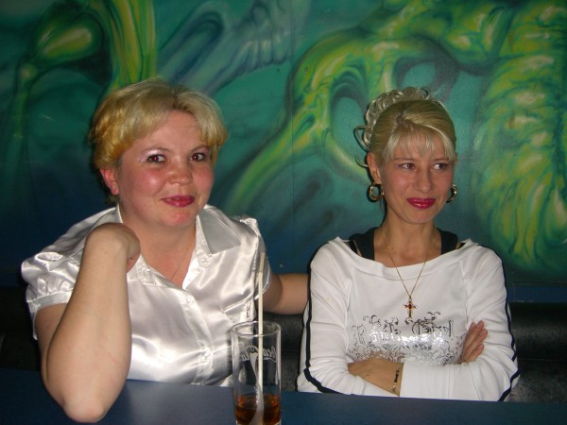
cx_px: 284
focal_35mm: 38
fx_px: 622
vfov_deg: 37.7
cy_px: 212
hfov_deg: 49.0
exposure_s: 1/60
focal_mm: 7.9
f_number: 2.8
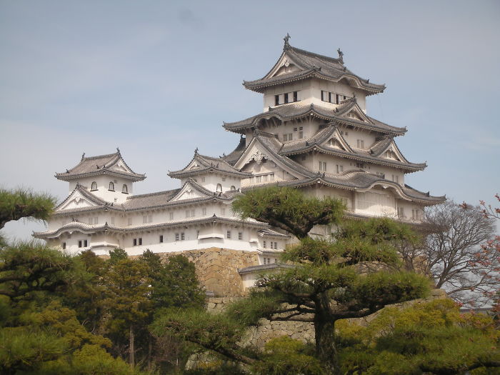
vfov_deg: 14.1
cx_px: 250
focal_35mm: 105
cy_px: 188
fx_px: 1517
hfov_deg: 18.7
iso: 50
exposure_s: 1/296
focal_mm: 17.4
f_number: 5
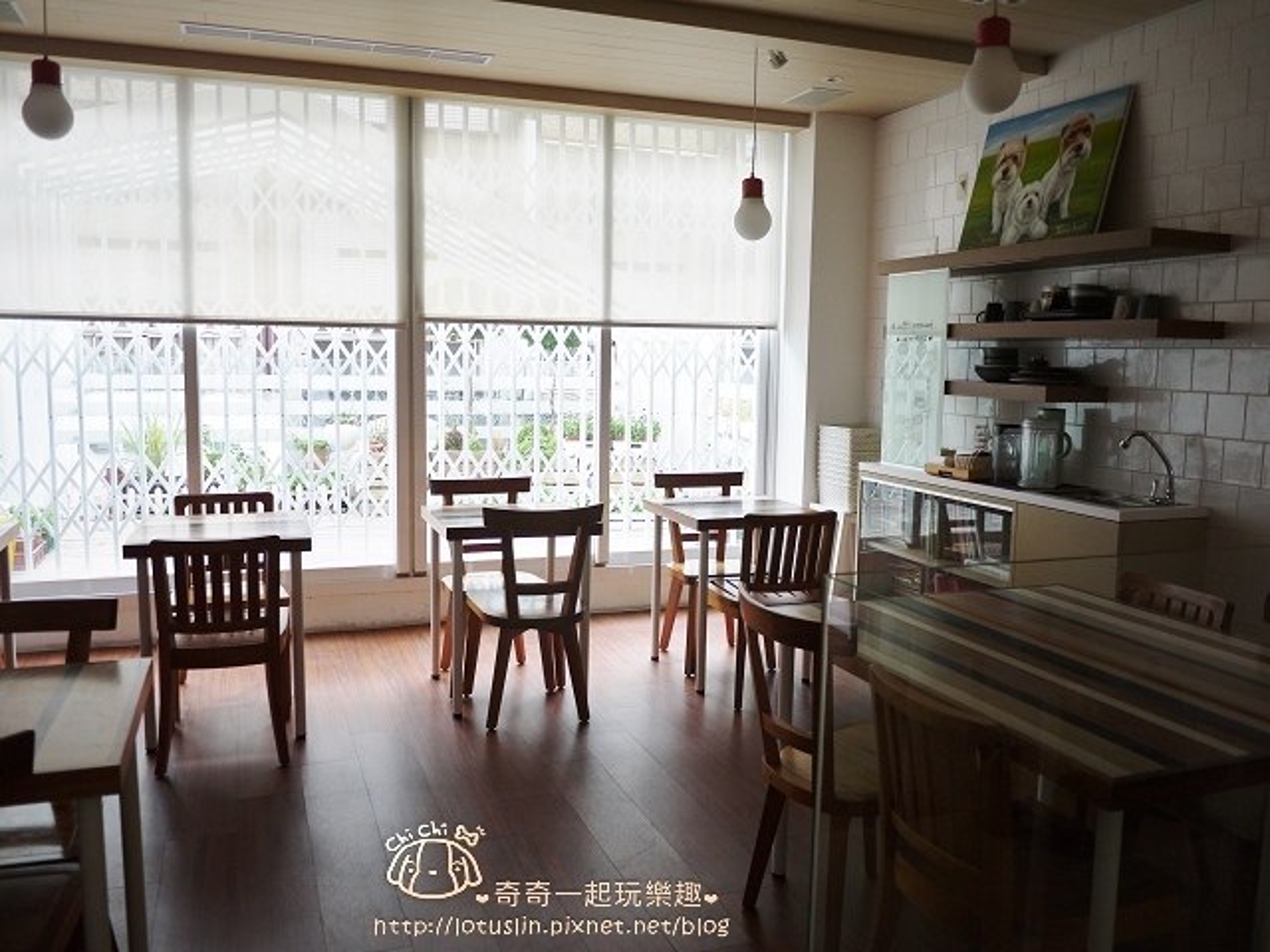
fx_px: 1027
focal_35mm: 28
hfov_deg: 63.4
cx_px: 635
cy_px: 476
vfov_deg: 49.7
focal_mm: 14
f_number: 2.5
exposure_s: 1/80
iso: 100
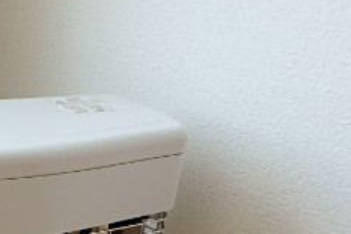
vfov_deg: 19.8
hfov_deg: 30.2
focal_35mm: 60
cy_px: 343
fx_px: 585
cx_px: -29
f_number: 3.5
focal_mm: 3.7
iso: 160
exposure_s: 1/60
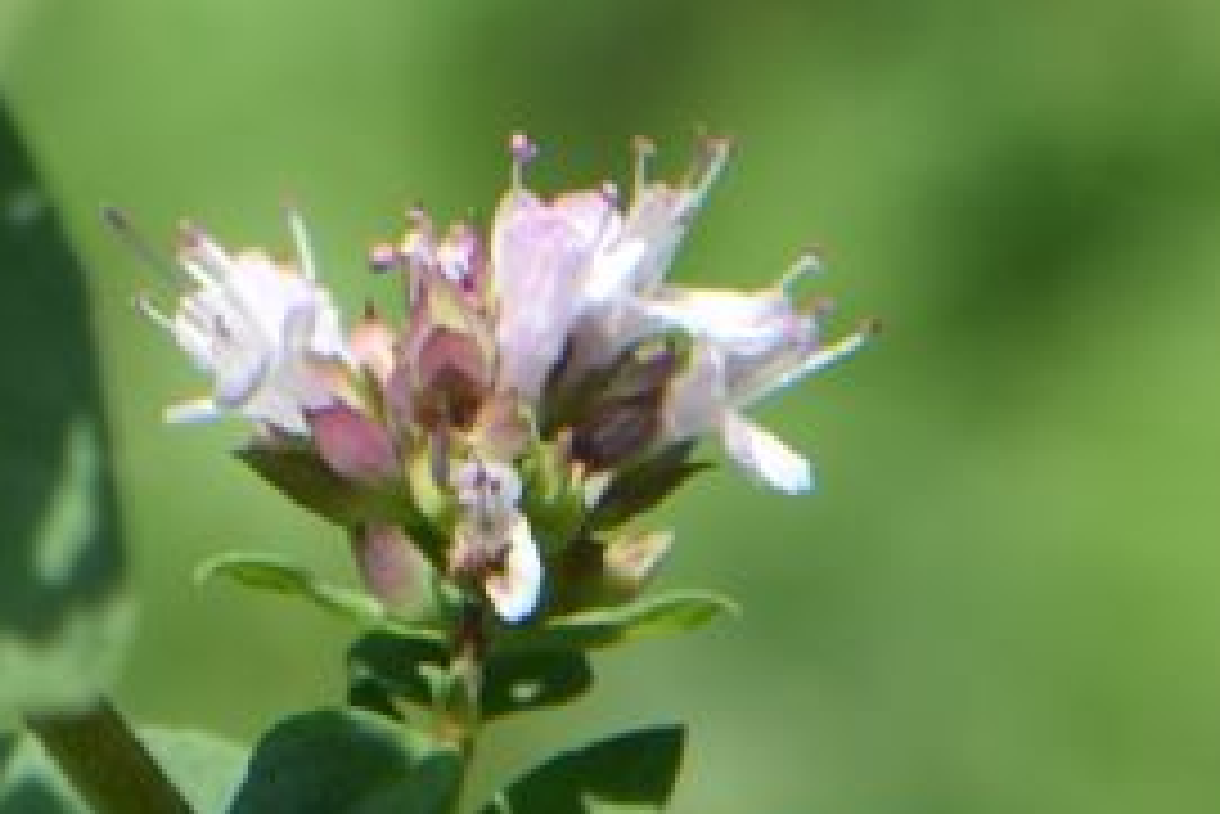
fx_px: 28820
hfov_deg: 2.4
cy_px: -1947
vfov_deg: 1.6
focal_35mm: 850
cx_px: -873
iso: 200
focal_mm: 120
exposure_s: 1/250
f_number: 8
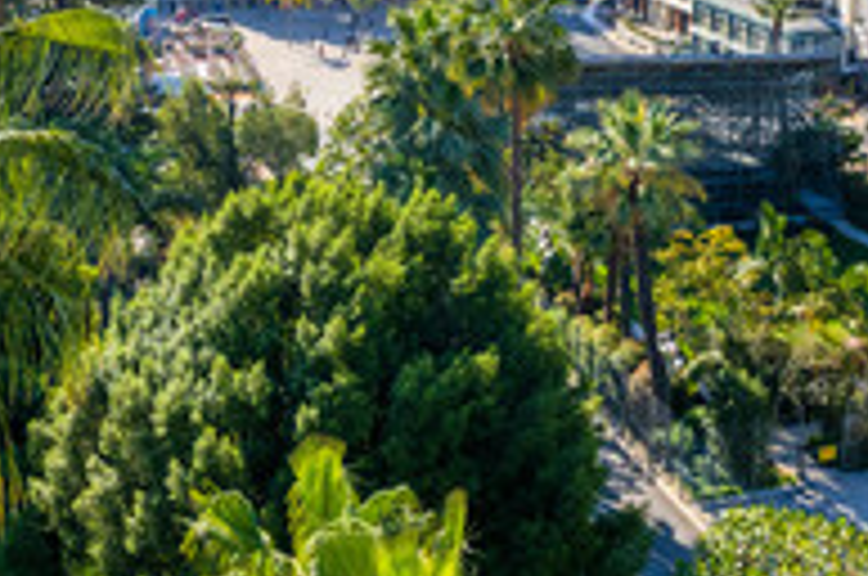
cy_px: 99
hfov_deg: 40.9
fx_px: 1155
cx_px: 319
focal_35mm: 48
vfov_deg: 27.3
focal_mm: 8.4
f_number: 2.8
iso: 100
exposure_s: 1/800
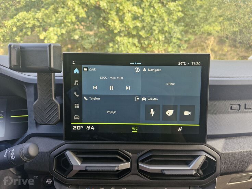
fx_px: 167
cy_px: 94
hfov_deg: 73.9
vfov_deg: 58.9
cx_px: 126
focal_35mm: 23
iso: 125
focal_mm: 5.54
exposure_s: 1/180
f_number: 1.8
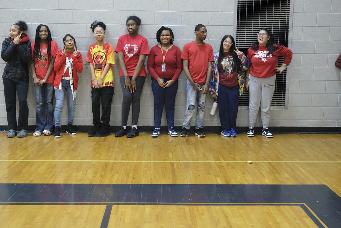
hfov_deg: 40.3
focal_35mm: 49
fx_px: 464
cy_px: 114
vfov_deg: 27.5
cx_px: 170
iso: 2500
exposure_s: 1/50
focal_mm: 32.5
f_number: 4
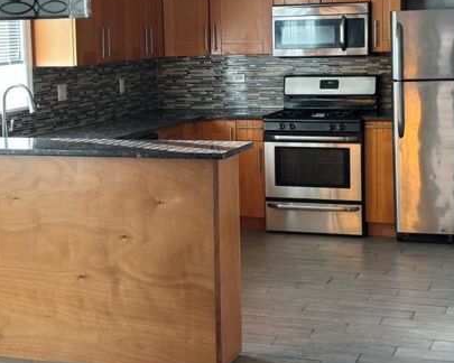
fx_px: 994
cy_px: 110
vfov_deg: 20.6
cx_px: 212
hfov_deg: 25.7
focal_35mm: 74
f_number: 1.78
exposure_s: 1/95
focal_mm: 6.86
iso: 125
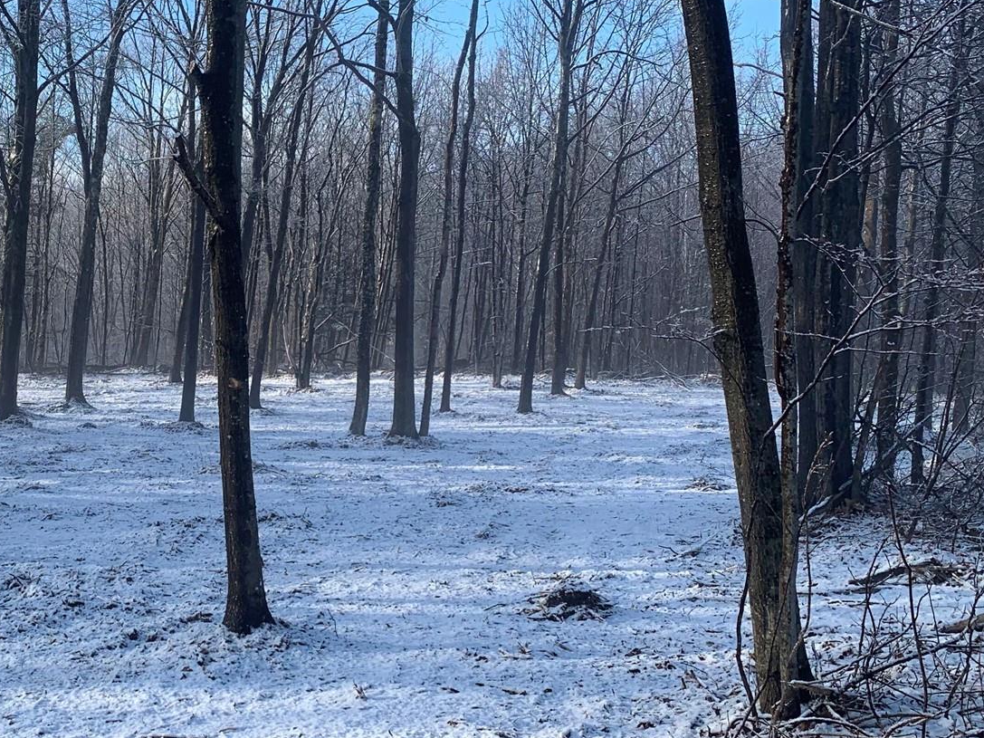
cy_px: 335
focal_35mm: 49
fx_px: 1393
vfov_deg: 29.7
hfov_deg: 37.1
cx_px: 149
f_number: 1.8
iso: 25
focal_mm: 4.25
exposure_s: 1/727
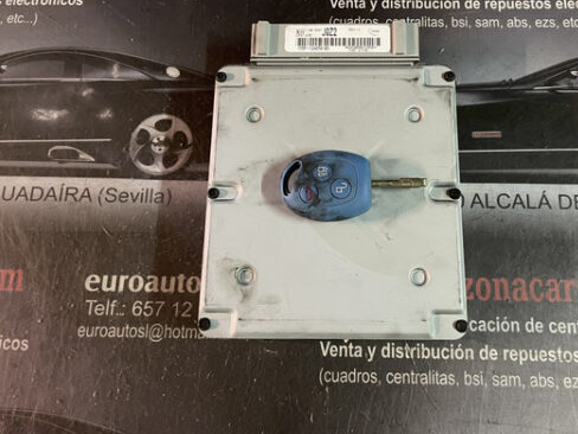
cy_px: 198
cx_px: 336
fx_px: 534
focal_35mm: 32
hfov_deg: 56.5
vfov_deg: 44.1
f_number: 1.6
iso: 500
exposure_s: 1/25
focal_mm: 5.1
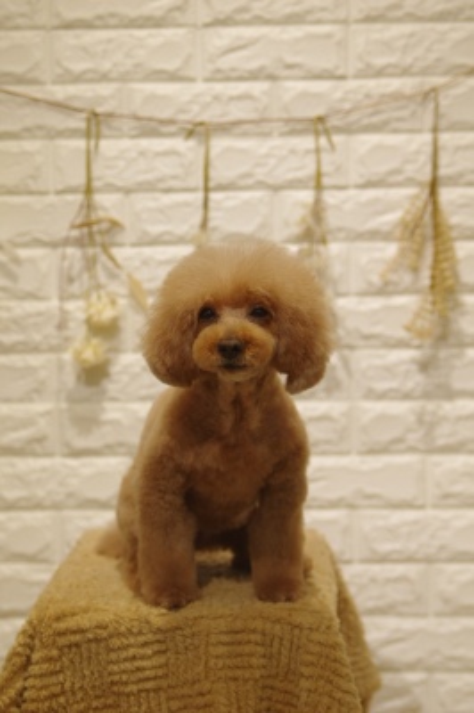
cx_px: 237
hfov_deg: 18.2
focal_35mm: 75
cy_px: 356
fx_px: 1484
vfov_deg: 27.0
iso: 250
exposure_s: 1/160
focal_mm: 50
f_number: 3.5
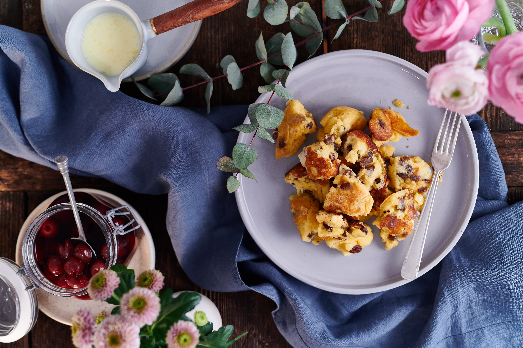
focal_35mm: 50
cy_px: 174
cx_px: 262
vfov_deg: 27.0
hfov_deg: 39.6
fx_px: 726
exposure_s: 1/60
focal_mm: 50
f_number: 3.5
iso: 320
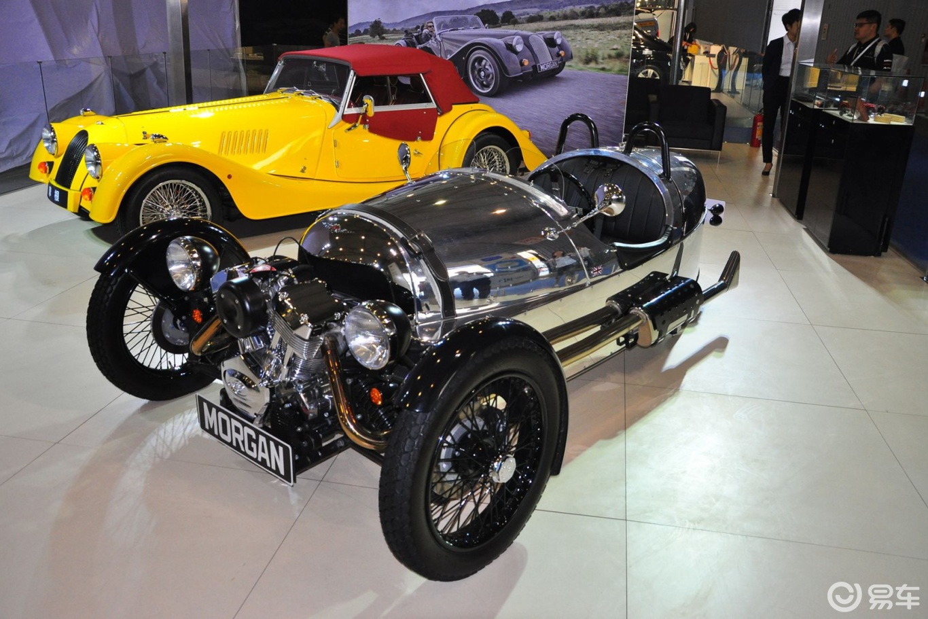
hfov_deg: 59.5
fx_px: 812
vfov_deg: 41.7
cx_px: 464
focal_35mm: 32
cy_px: 310
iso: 800
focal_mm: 21
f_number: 5.6
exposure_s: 1/200
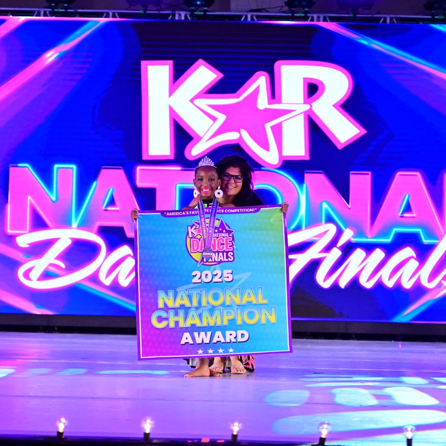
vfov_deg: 17.2
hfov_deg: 17.2
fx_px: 1472
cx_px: 227
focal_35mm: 101
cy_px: 235
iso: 3200
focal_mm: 70
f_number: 3.2
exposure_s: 1/1000
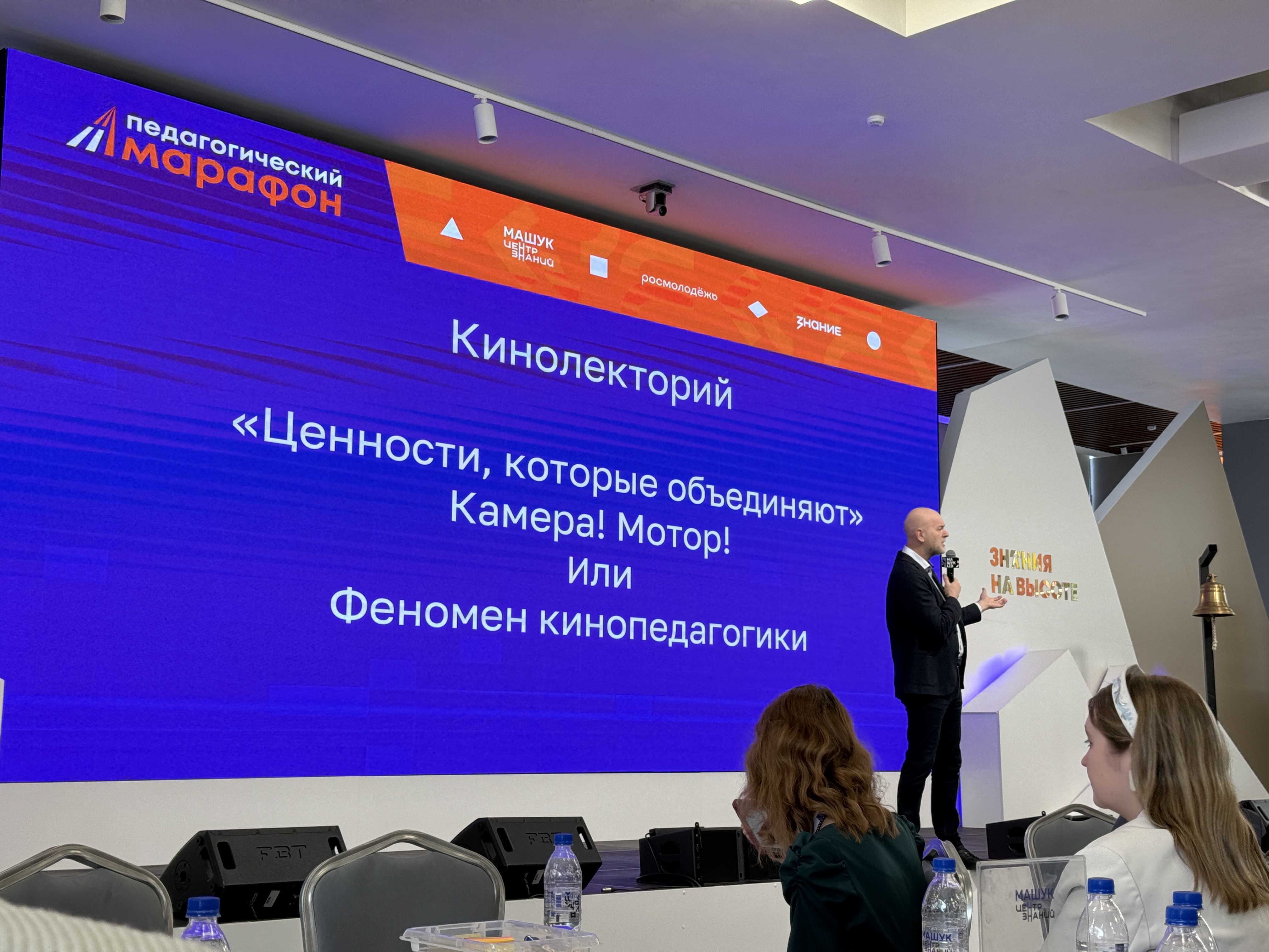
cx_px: 634
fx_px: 1760
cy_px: 476
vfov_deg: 30.3
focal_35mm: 48
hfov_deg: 39.7
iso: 80
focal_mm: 6.76
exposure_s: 1/120
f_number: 1.78
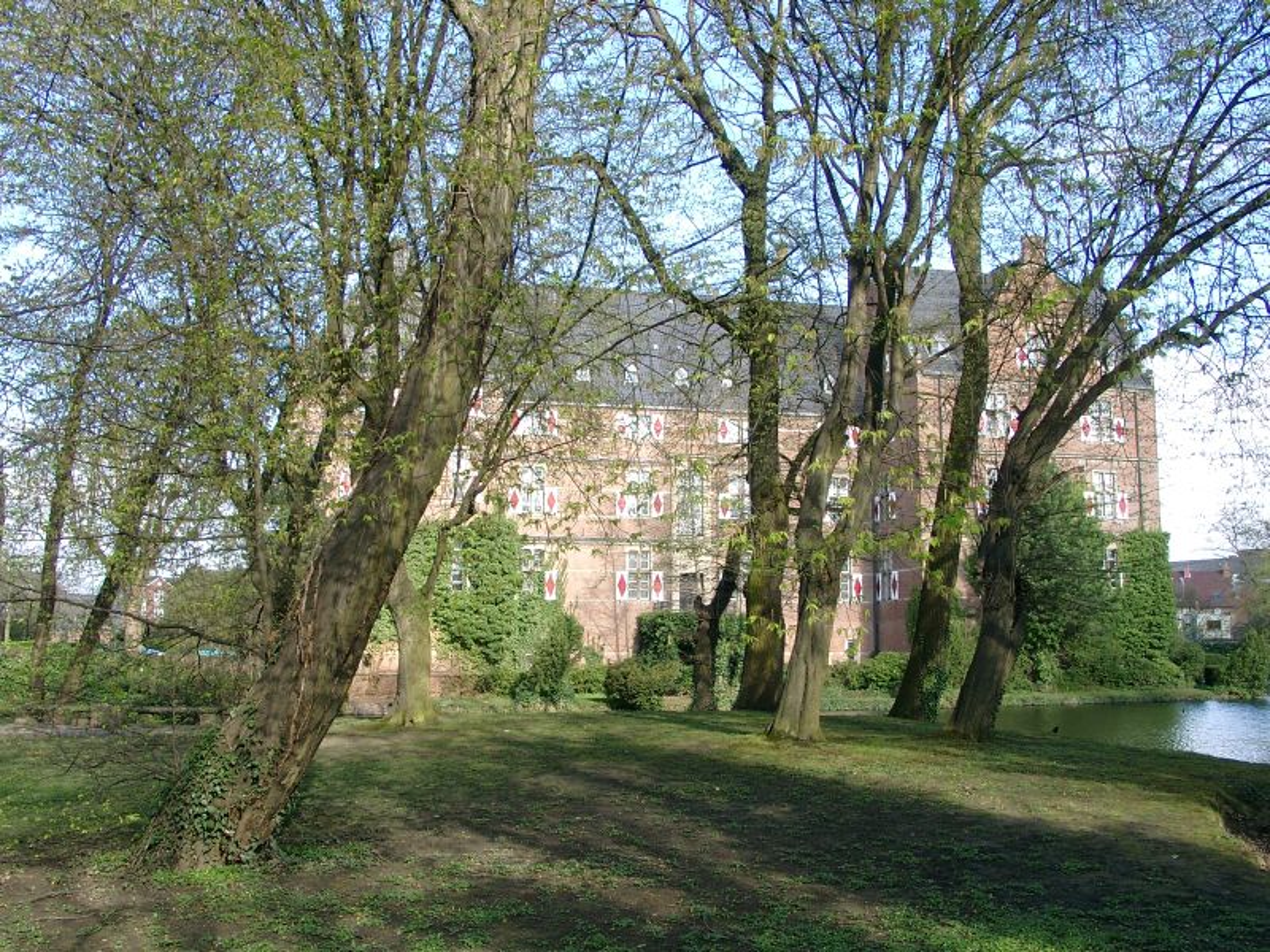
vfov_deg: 41.8
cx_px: 635
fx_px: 1247
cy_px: 476
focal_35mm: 34
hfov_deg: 54.0
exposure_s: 1/151
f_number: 4
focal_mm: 7.13
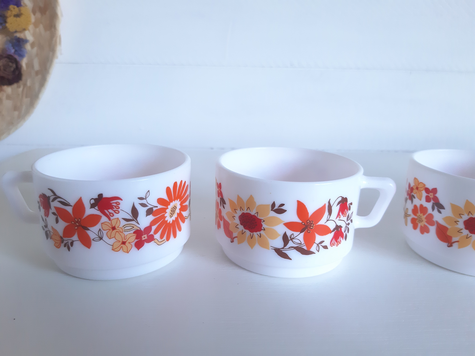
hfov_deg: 65.3
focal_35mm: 27
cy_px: 178
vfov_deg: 51.4
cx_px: 238
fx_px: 370
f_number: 1.7
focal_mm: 3.93
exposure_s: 1/100
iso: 200
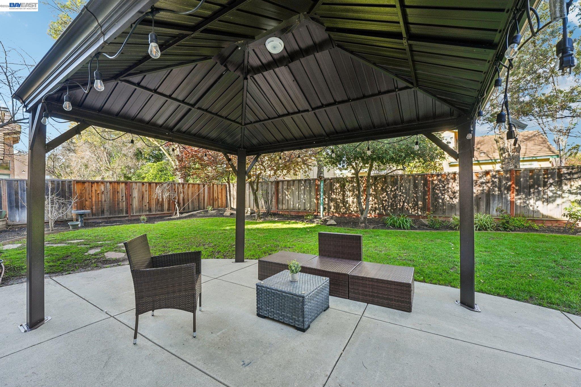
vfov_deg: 81.2
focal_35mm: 14
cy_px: 194
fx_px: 226
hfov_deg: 104.3
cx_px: 290
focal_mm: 14
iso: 640
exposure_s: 1/80
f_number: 8
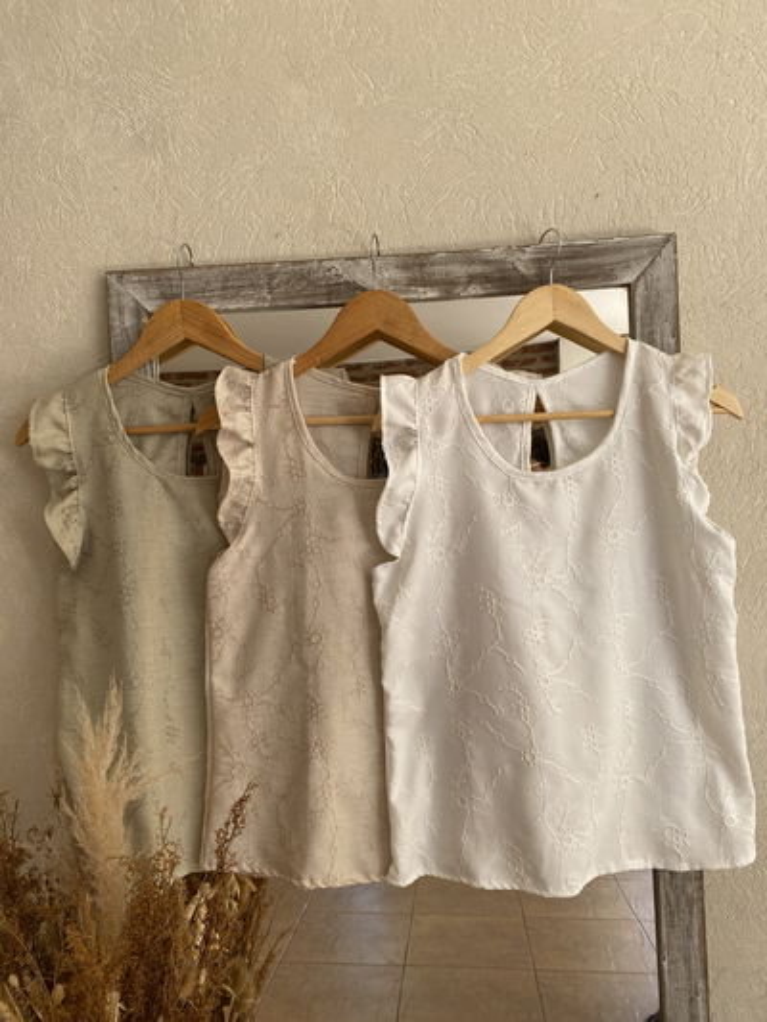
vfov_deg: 67.3
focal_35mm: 26
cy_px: 511
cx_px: 384
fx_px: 768
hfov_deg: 53.1
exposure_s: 1/121
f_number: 1.8
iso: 40
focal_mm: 4.25
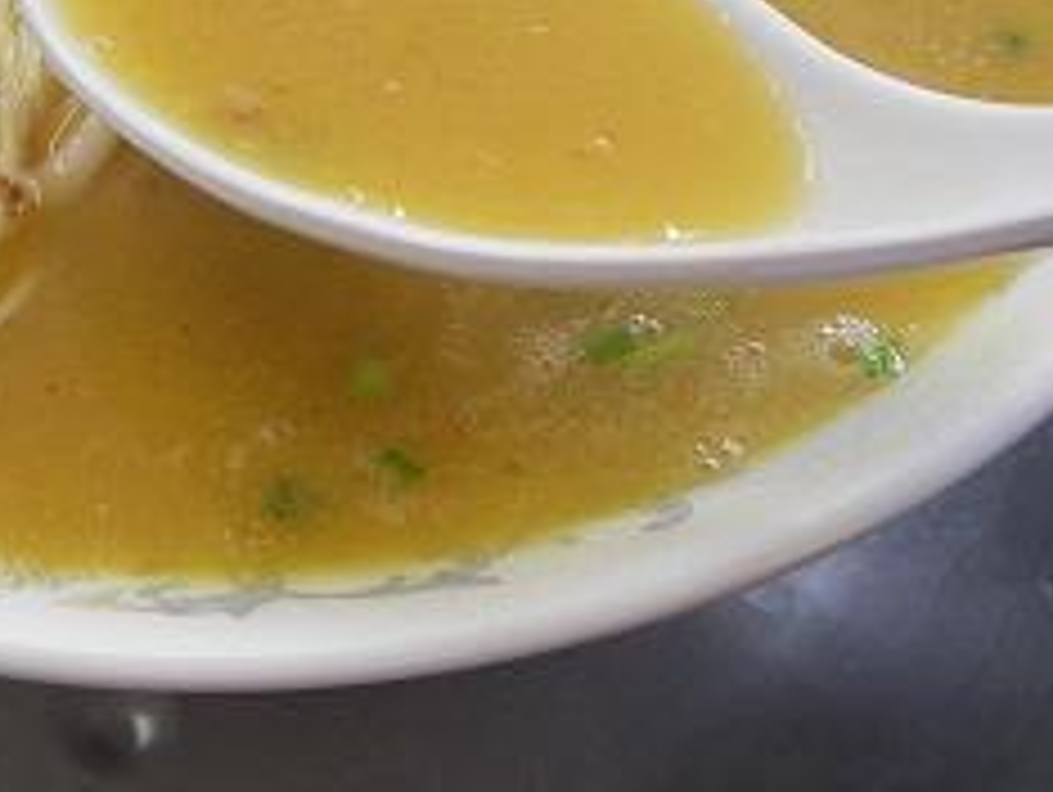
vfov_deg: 17.8
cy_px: 324
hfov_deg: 23.5
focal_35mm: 83
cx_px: 549
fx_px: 2527
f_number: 3.3
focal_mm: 6.3
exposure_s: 1/30
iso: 80
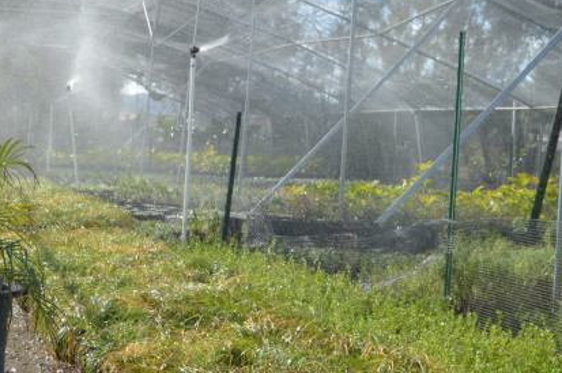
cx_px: 12
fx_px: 1044
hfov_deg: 28.4
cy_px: 140
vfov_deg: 20.2
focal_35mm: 67
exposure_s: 1/200
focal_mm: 18
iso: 400
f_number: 9
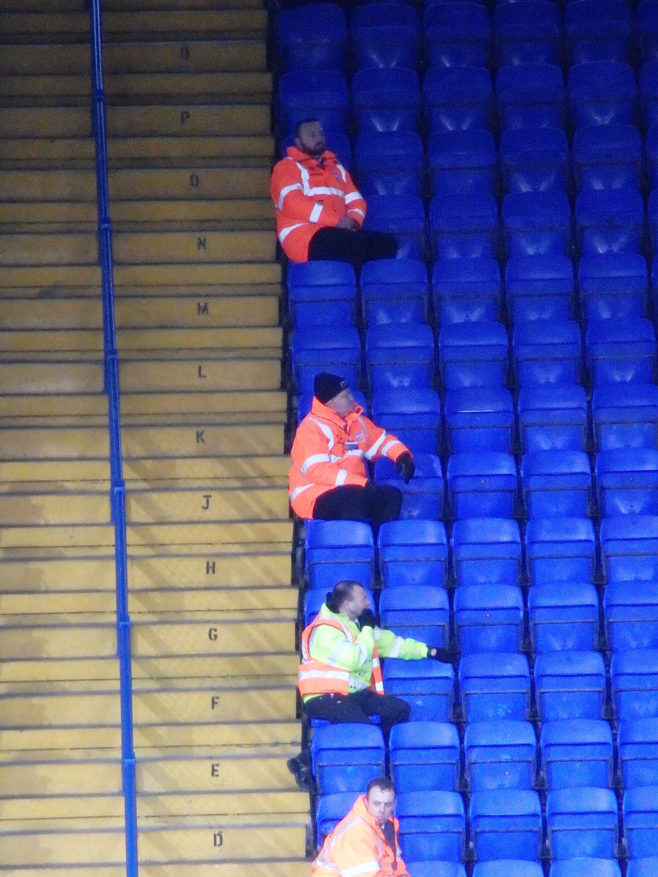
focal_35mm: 710
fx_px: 17993
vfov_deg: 2.8
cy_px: 513
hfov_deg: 2.1
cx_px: 308
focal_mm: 108
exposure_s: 1/60
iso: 3200
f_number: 6.9
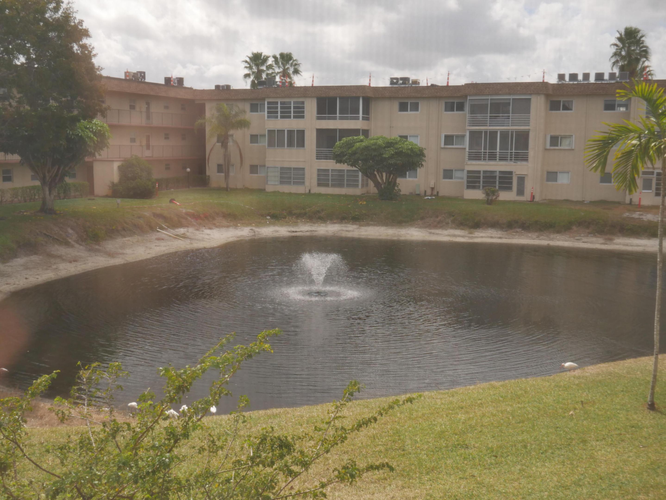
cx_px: 333
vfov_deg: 36.0
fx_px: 770
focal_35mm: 40
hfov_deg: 46.8
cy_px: 250
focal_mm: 20
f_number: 5
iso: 400
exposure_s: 1/800
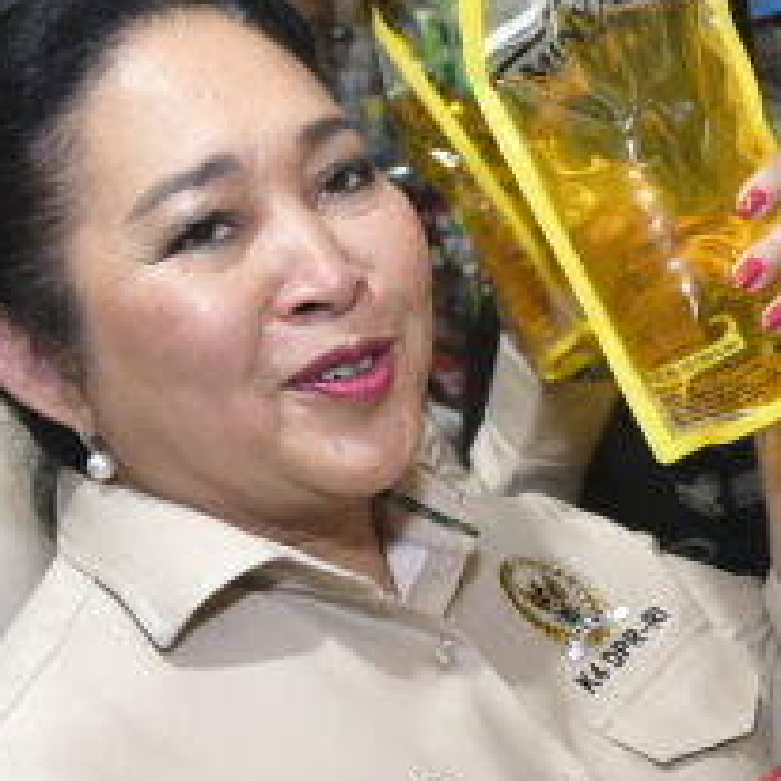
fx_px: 1940
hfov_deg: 22.5
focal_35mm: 76
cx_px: 618
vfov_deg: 22.7
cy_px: 525
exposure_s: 1/60
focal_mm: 24
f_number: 4
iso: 2000
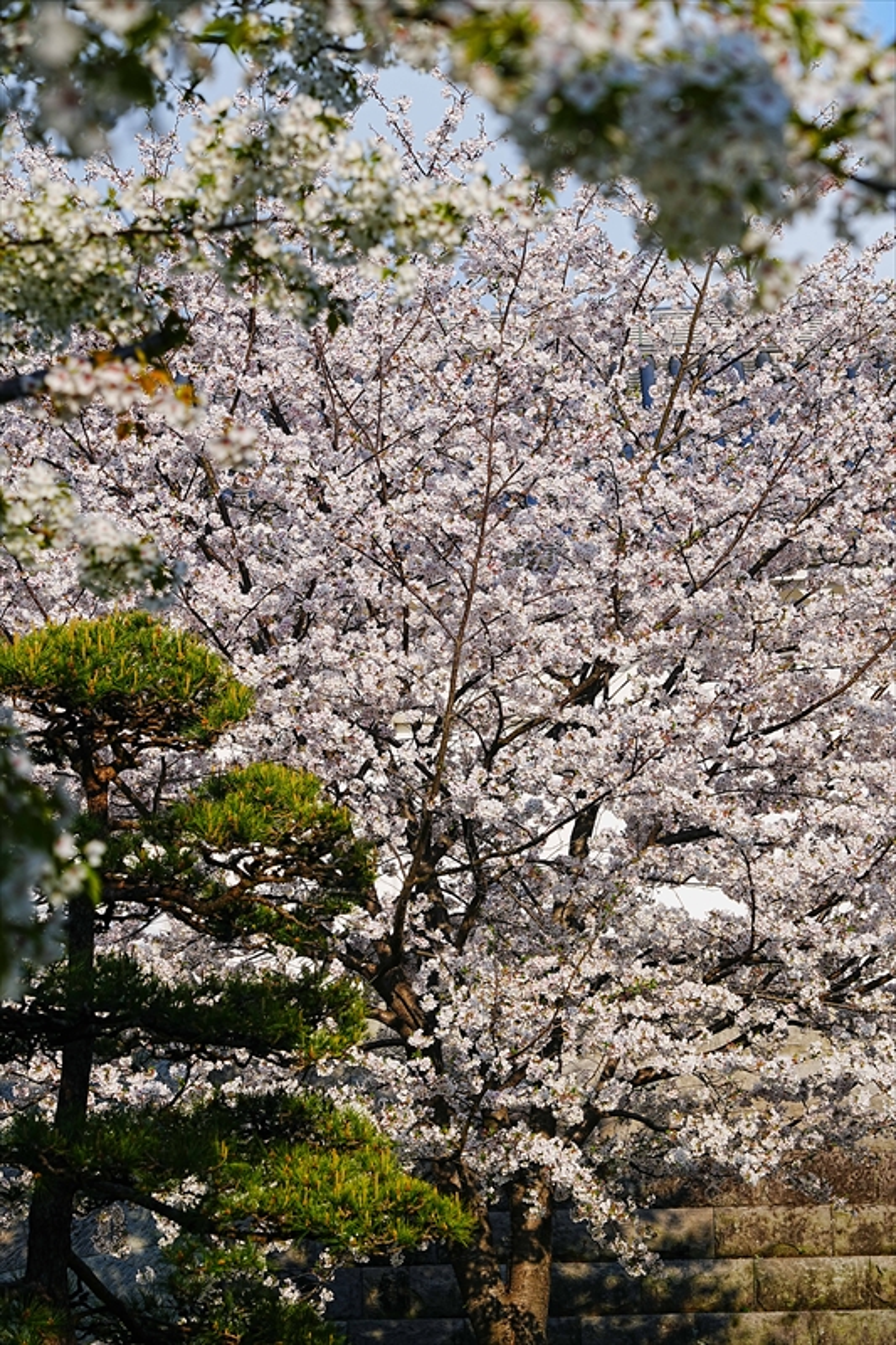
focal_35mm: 105
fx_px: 3921
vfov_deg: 19.5
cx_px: 448
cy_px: 672
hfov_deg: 13.0
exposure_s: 1/400
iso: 100
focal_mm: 105
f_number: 7.1
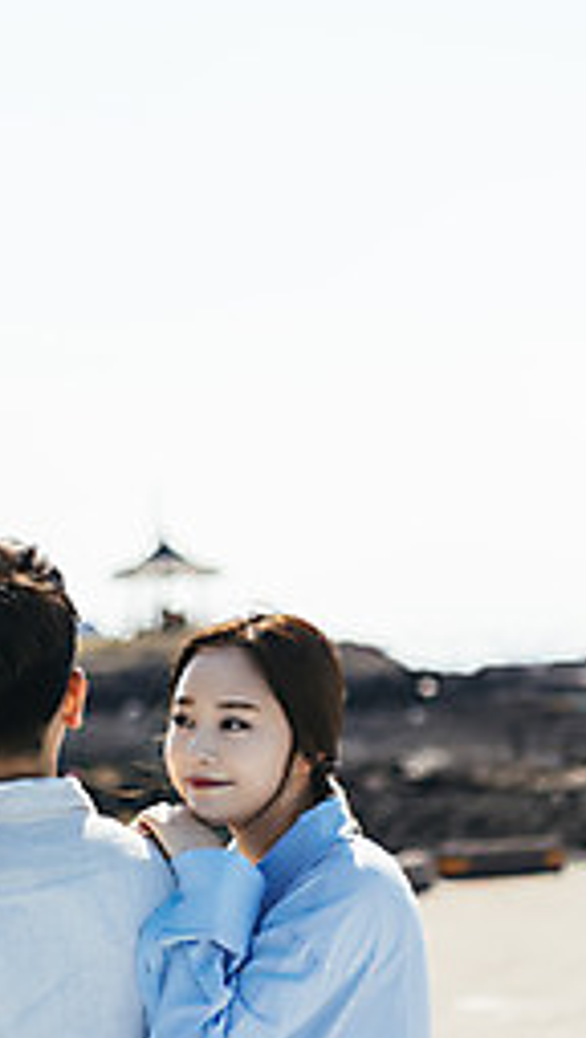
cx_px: 153
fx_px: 3167
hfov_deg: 10.6
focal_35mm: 115
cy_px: 712
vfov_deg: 18.5
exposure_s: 1/3200
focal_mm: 70
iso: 100
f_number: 2.8
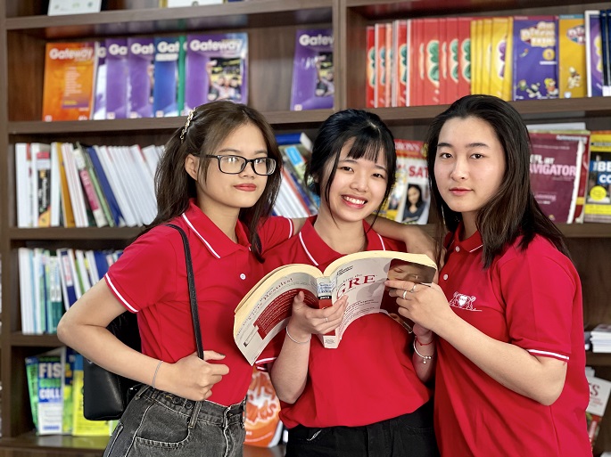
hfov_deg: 30.3
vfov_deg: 22.9
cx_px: 306
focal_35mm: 64
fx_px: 1129
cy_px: 228
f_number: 2.2
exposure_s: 1/33
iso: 200
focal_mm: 7.5
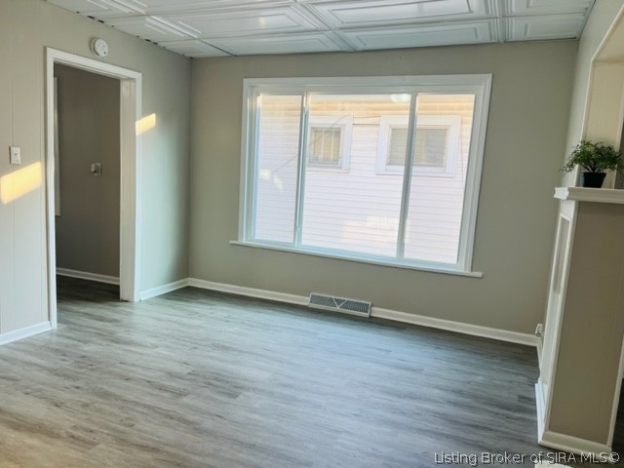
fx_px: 469
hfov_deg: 67.3
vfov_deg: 53.1
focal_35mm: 26
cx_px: 312
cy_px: 234
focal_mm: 5.7
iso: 32
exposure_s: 1/148
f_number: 1.5
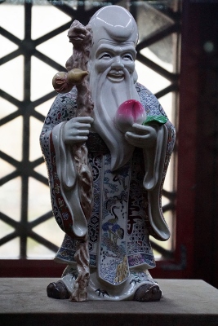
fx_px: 1225
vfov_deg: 15.2
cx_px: 109
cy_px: 163
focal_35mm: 135
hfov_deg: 10.2
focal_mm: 90
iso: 3200
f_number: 5.6
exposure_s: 1/640
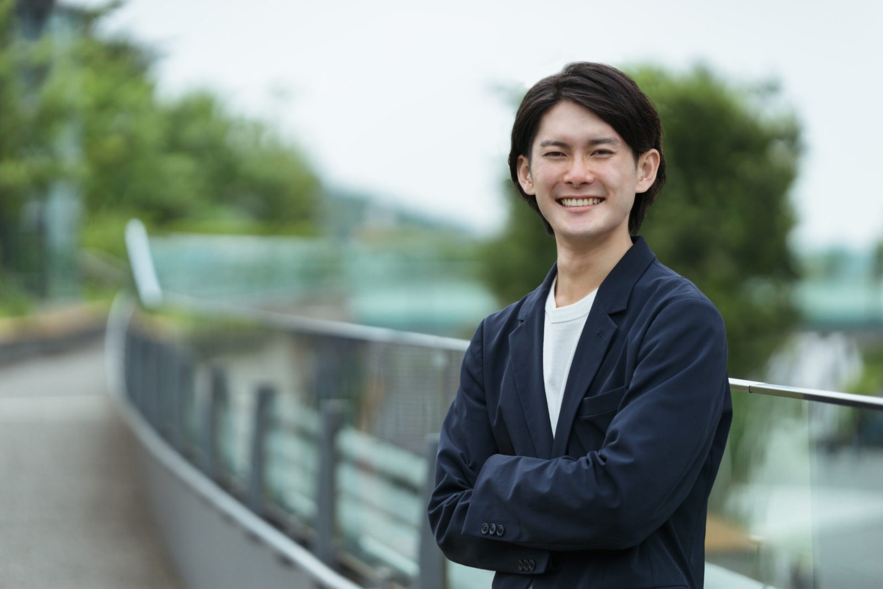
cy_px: 294
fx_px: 3532
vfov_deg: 9.5
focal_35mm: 144
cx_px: 442
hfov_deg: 14.2
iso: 400
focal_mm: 144
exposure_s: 1/3200
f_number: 2.8
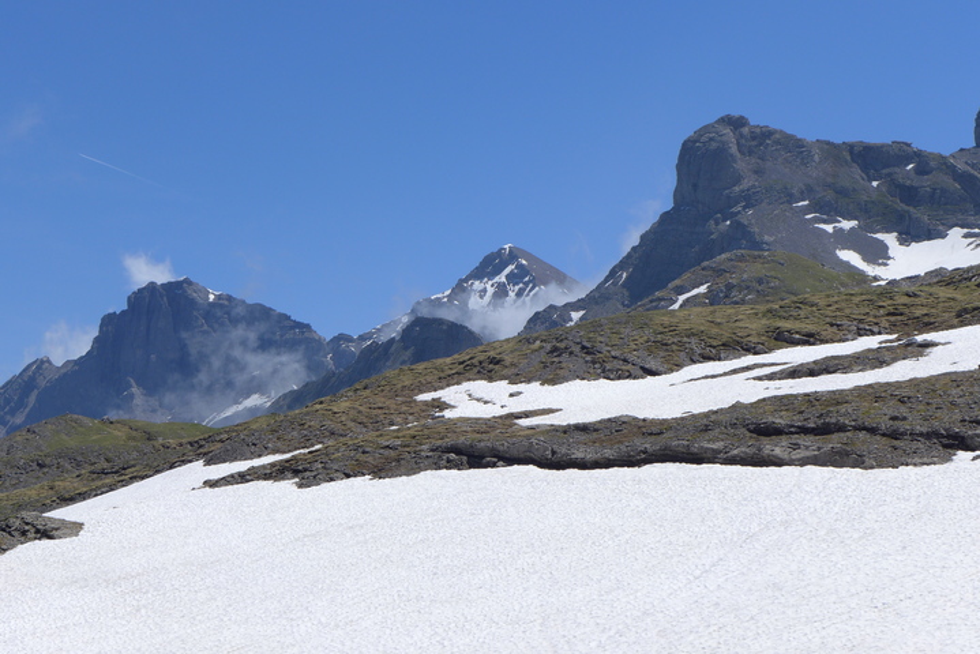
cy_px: 327
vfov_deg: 15.2
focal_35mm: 90
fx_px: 2451
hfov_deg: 22.6
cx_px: 490
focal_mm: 17.7
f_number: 4
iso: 80
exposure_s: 1/1600
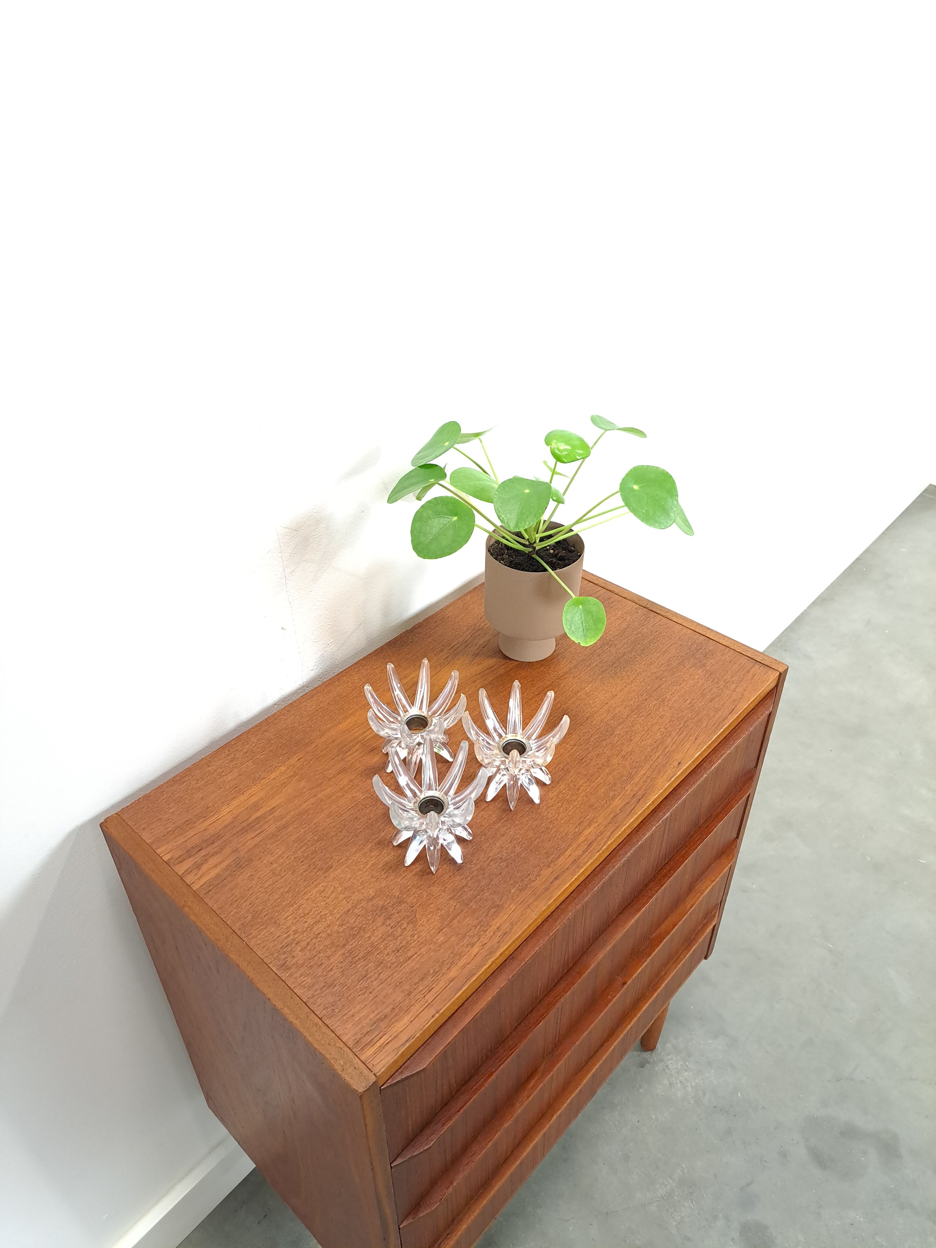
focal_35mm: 24
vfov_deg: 71.6
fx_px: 865
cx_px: 468
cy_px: 624
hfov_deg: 56.8
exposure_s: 1/33
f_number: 1.8
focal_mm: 5.23
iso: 400
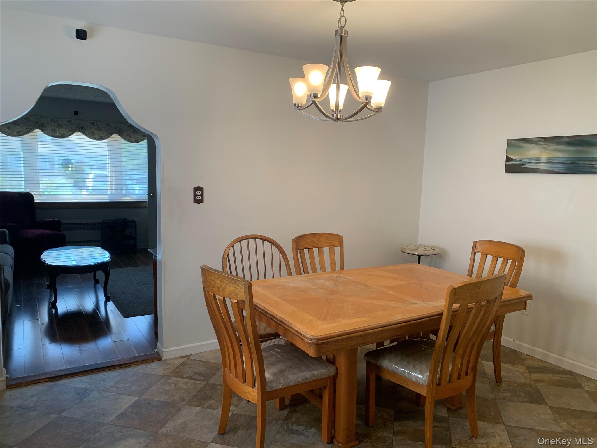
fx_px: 448
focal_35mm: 26
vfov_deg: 53.1
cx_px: 298
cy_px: 224
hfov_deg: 67.3
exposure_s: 1/120
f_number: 1.8
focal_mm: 4.25
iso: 100
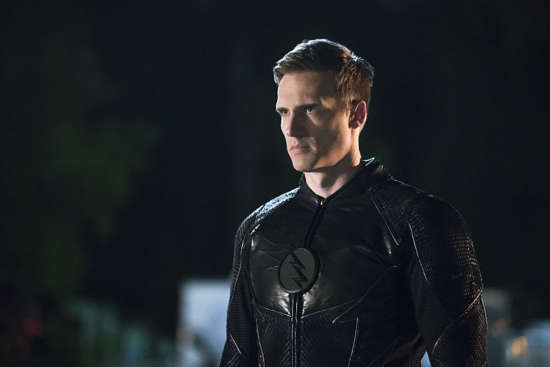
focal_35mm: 200
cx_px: 275
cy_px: 184
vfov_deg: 6.9
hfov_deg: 10.3
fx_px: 3055
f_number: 4
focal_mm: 200
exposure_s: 1/160
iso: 10000
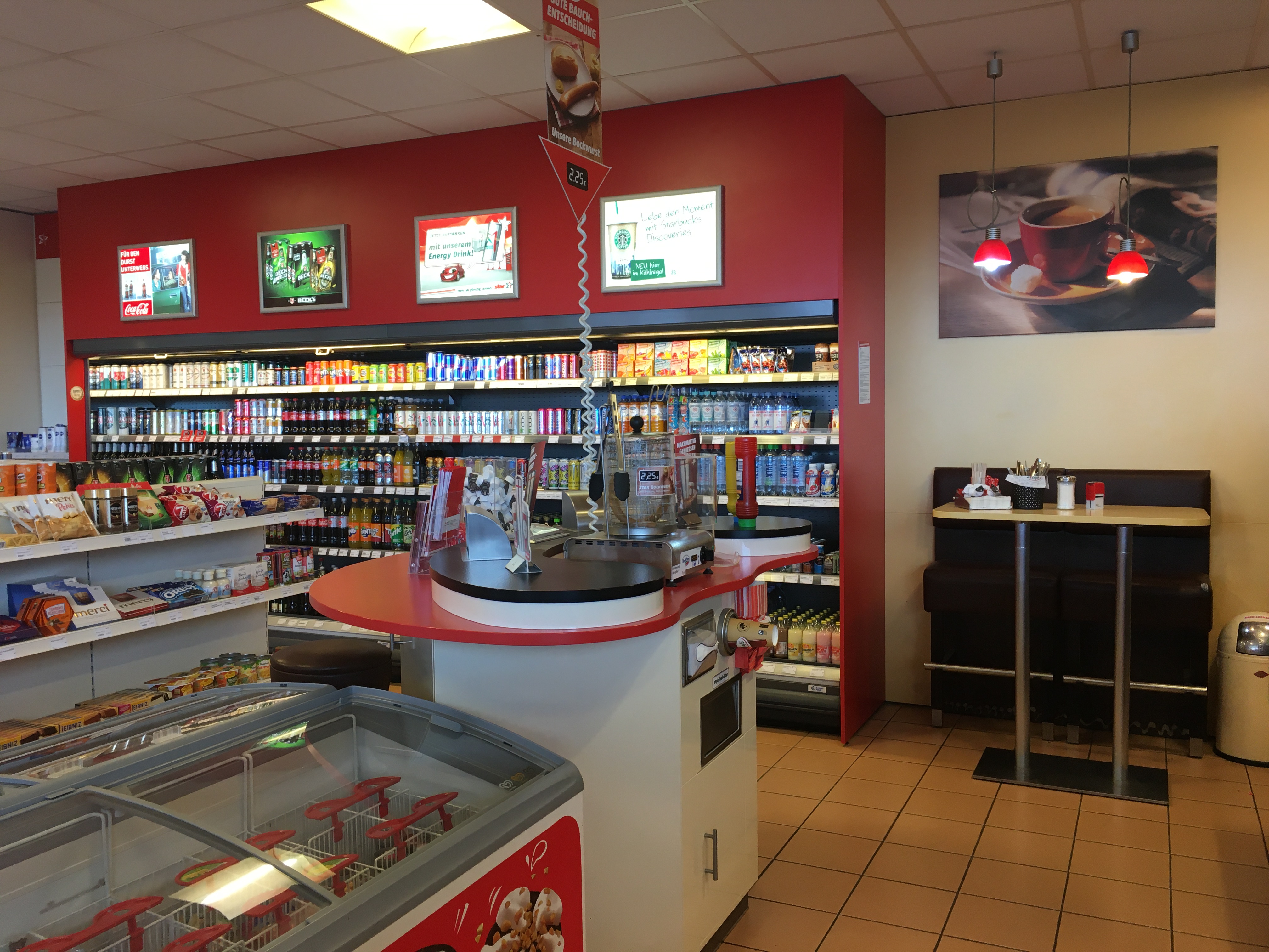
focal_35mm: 29
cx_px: 634
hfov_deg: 61.7
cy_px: 476
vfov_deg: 48.2
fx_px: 1063
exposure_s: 1/33
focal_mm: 4.15
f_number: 2.2
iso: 25
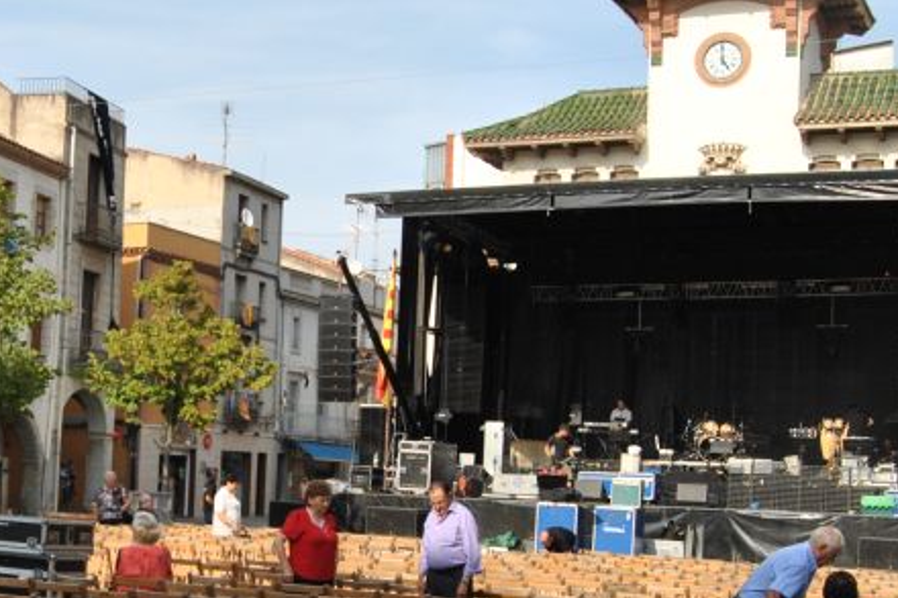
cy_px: 438
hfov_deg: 31.1
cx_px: 188
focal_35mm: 63
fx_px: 1571
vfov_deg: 21.4
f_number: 8
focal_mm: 18
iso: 100
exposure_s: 1/200
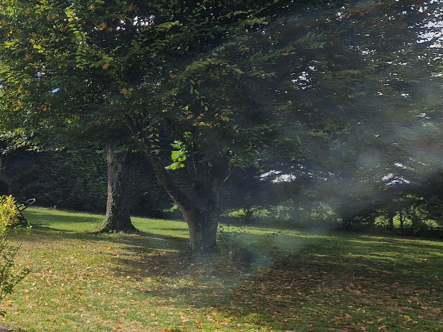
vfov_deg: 26.1
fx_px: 717
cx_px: -43
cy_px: 168
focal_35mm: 56
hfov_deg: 30.7
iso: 50
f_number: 1.8
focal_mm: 5.4
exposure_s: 1/1304
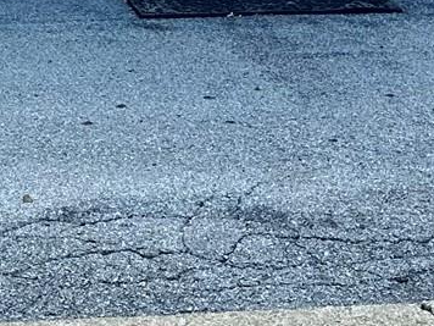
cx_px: 18
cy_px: -563
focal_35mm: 138
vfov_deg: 9.2
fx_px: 1730
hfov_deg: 14.1
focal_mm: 6.86
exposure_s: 1/843
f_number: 1.78
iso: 80
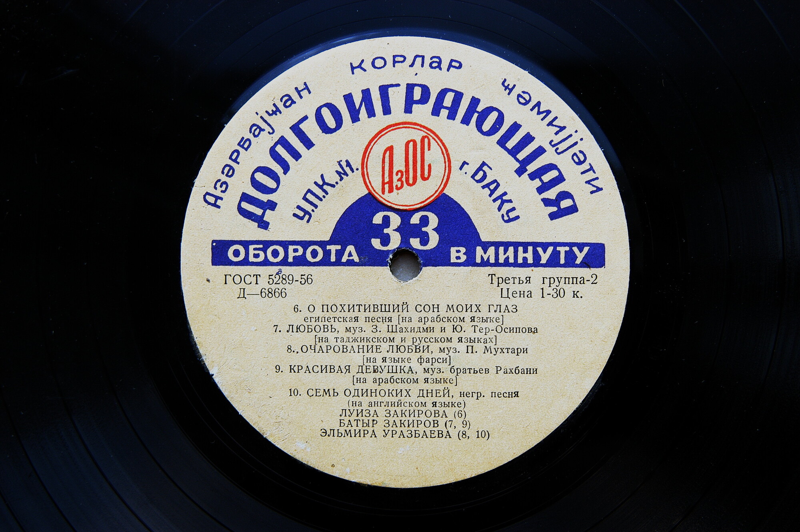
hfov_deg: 37.9
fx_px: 1166
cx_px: 400
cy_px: 266
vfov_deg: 25.7
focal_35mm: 52
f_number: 5
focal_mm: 35
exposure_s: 1/100
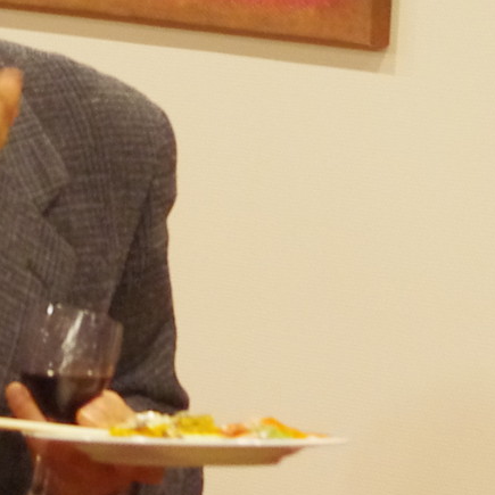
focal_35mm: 321
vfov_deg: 5.4
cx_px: 243
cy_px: -48
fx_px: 5193
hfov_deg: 5.5
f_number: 4.5
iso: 2000
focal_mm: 42.5
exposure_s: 1/25
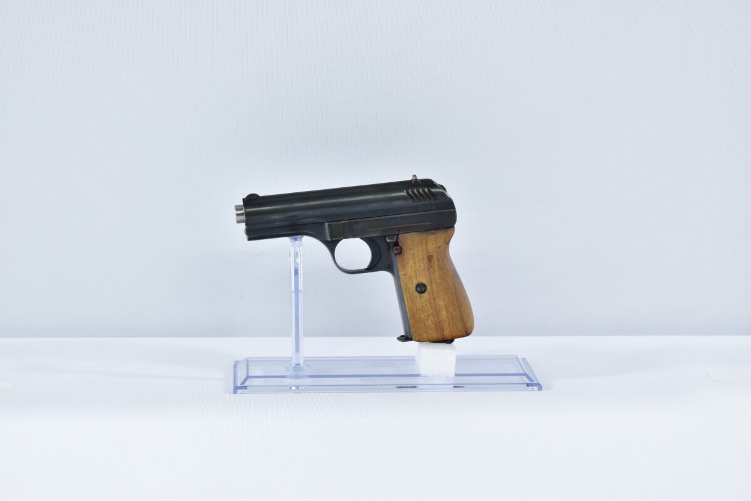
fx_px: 1564
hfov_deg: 27.0
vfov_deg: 18.2
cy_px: 250
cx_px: 376
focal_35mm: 75
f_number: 5.6
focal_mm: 50
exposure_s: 1/20
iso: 640
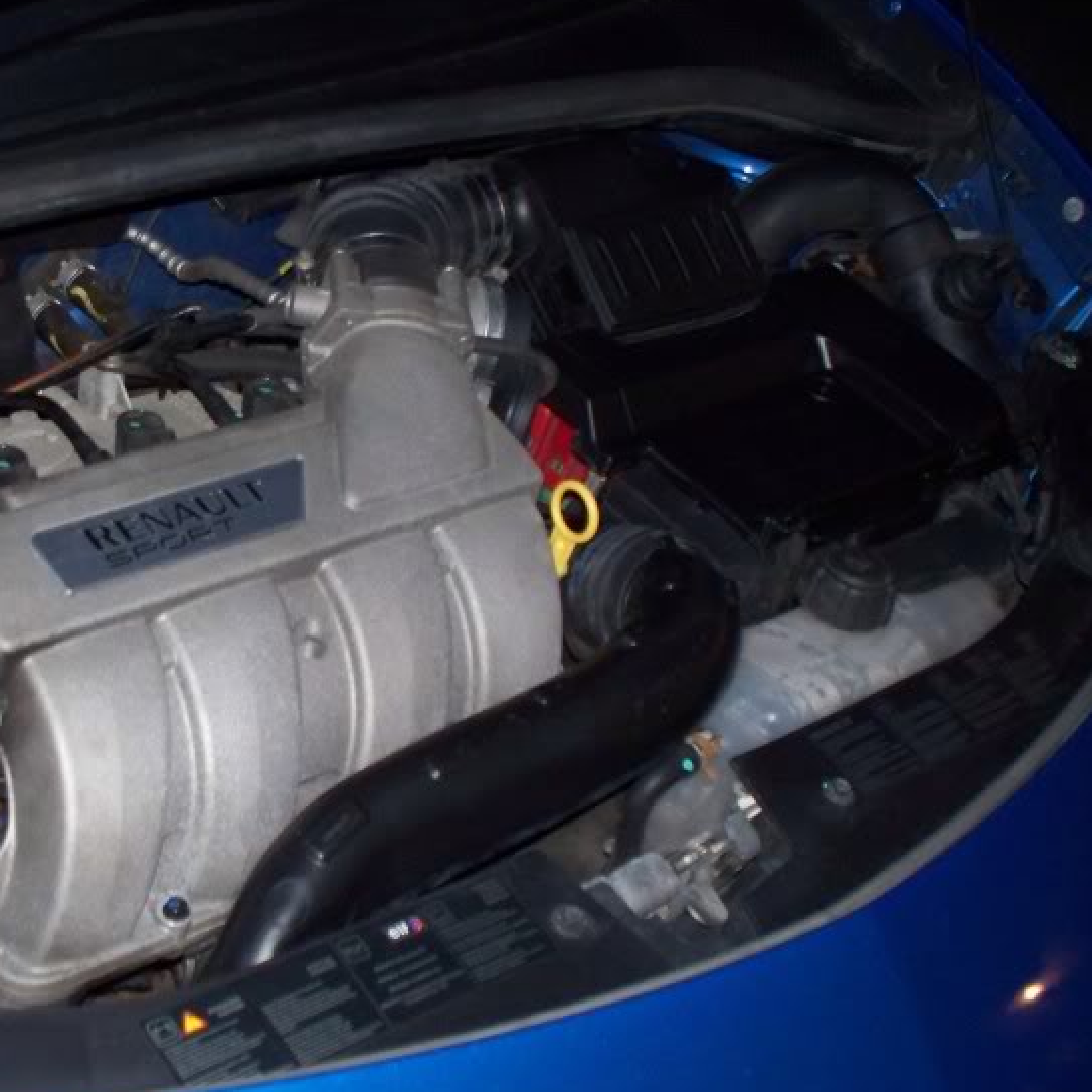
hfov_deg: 28.2
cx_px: 272
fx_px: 2141
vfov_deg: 28.6
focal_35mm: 60
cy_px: 534
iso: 200
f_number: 2.8
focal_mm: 7.54
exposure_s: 1/30
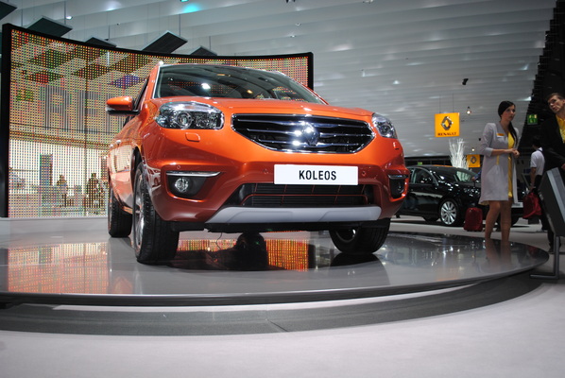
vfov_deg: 37.0
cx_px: 282
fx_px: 566
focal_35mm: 36
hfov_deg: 53.1
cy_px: 189
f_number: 4
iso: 200
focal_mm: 24
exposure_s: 1/125
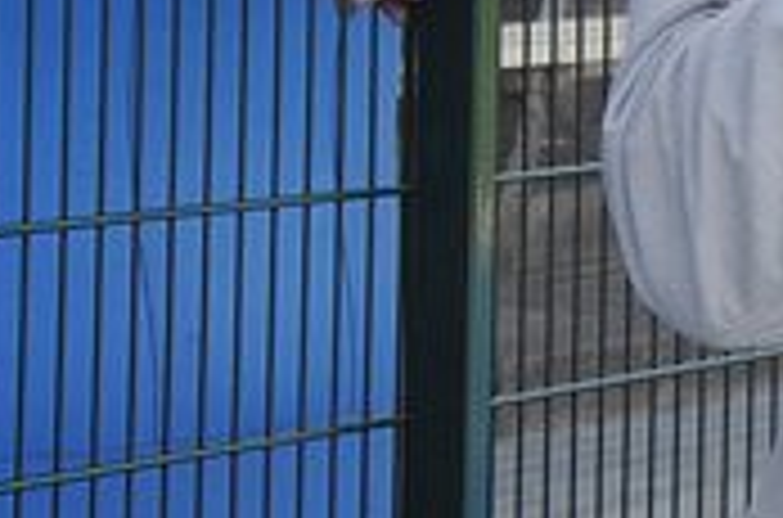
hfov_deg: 7.1
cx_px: 1629
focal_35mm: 279
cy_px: -29
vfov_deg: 4.9
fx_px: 6052
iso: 400
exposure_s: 1/250
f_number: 8
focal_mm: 38
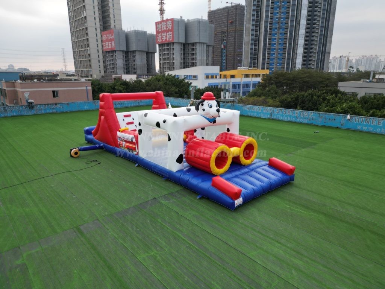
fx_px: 267
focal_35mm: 24
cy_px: 144
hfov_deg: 71.6
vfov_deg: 56.8
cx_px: 192
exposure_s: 1/1500
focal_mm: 6.72
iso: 160
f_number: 1.7
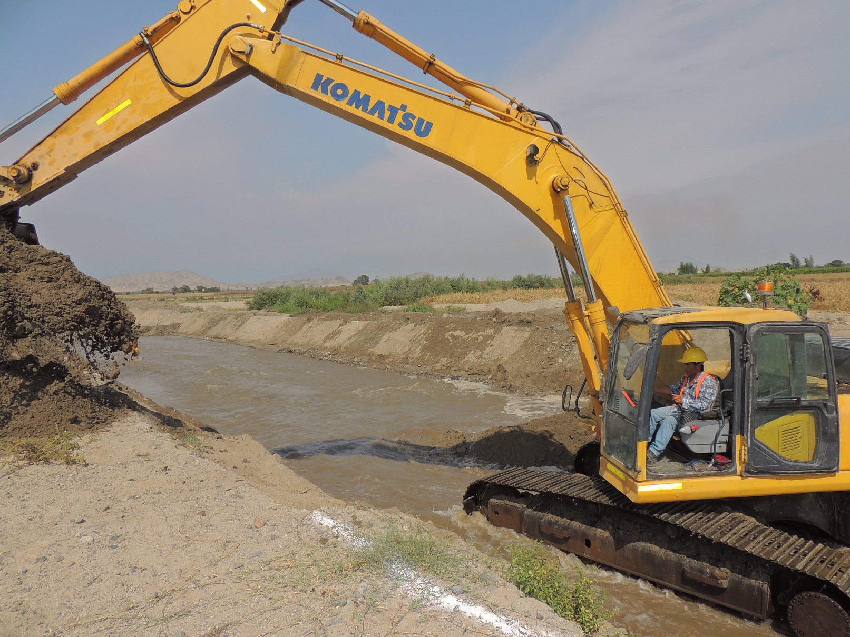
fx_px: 589
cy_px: 318
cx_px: 425
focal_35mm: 24
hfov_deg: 71.6
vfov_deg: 56.8
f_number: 3.7
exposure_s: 1/1600
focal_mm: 4.3
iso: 100
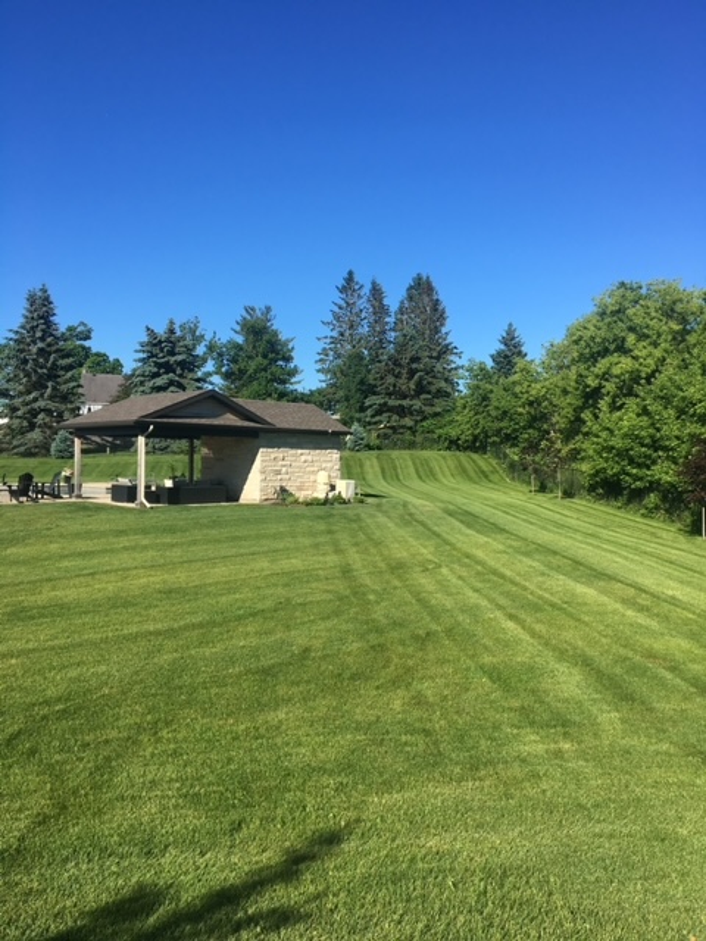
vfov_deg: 61.7
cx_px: 353
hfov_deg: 48.2
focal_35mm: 29
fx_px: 789
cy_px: 470
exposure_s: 1/1451
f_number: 2.2
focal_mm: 4.15
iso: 25
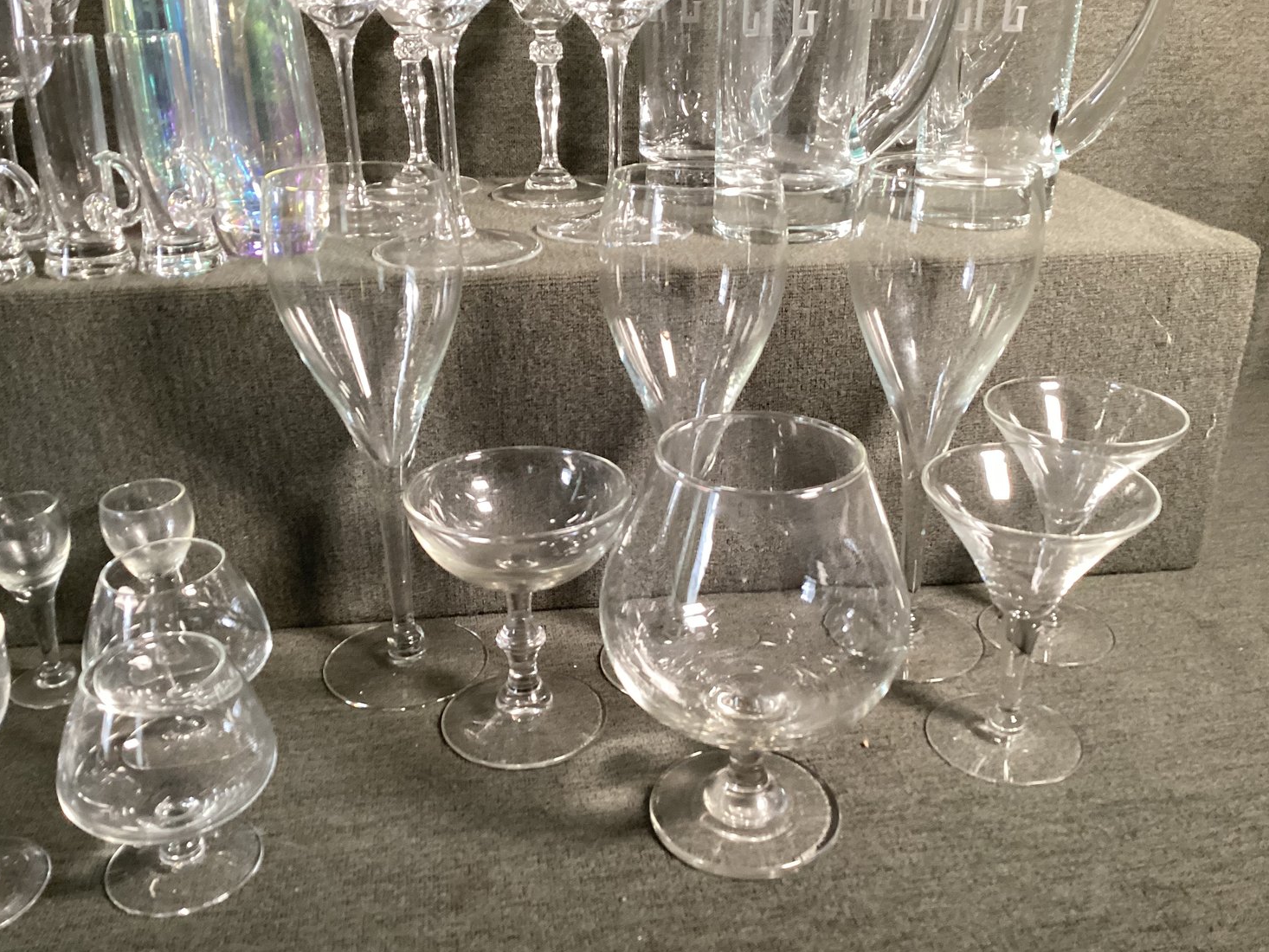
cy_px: 476
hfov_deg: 56.8
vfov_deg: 44.2
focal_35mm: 32
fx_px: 1173
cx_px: 636
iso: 250
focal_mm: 3.3
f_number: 2.4
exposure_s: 1/50
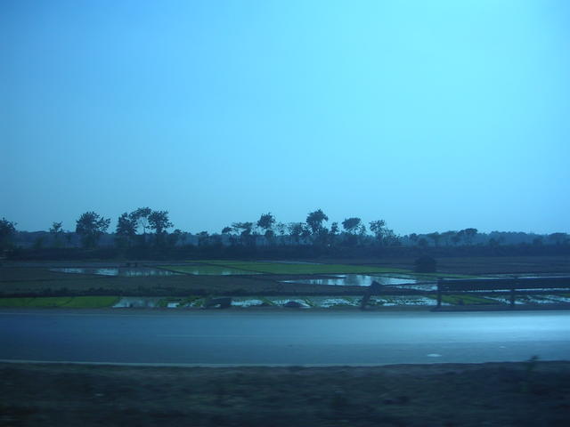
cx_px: 285
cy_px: 214
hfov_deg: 49.0
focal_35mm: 38
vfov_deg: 37.7
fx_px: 626
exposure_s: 1/386
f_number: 2.8
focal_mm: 5.8
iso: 50
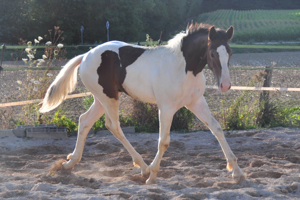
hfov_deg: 26.0
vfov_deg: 17.4
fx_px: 649
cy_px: 100
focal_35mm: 78
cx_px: 150
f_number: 4.8
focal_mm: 52
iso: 200
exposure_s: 1/640
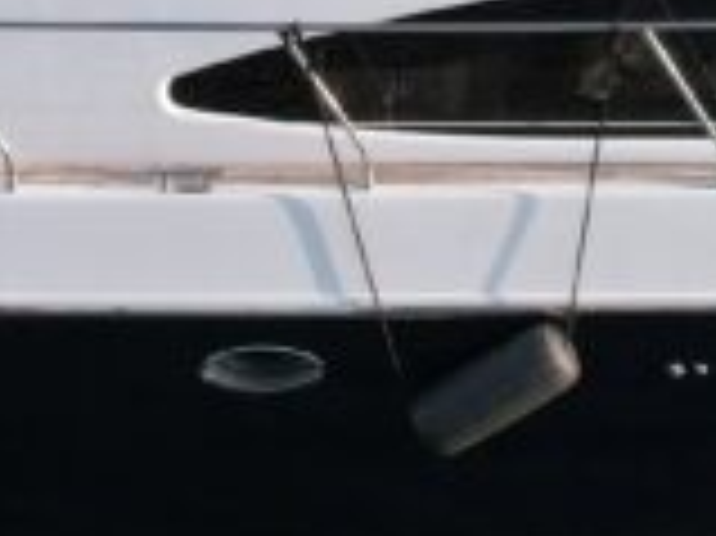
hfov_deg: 14.4
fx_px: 2811
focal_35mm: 136
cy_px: -282
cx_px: 635
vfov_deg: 10.5
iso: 100
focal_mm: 8.38
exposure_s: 1/500
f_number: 2.8
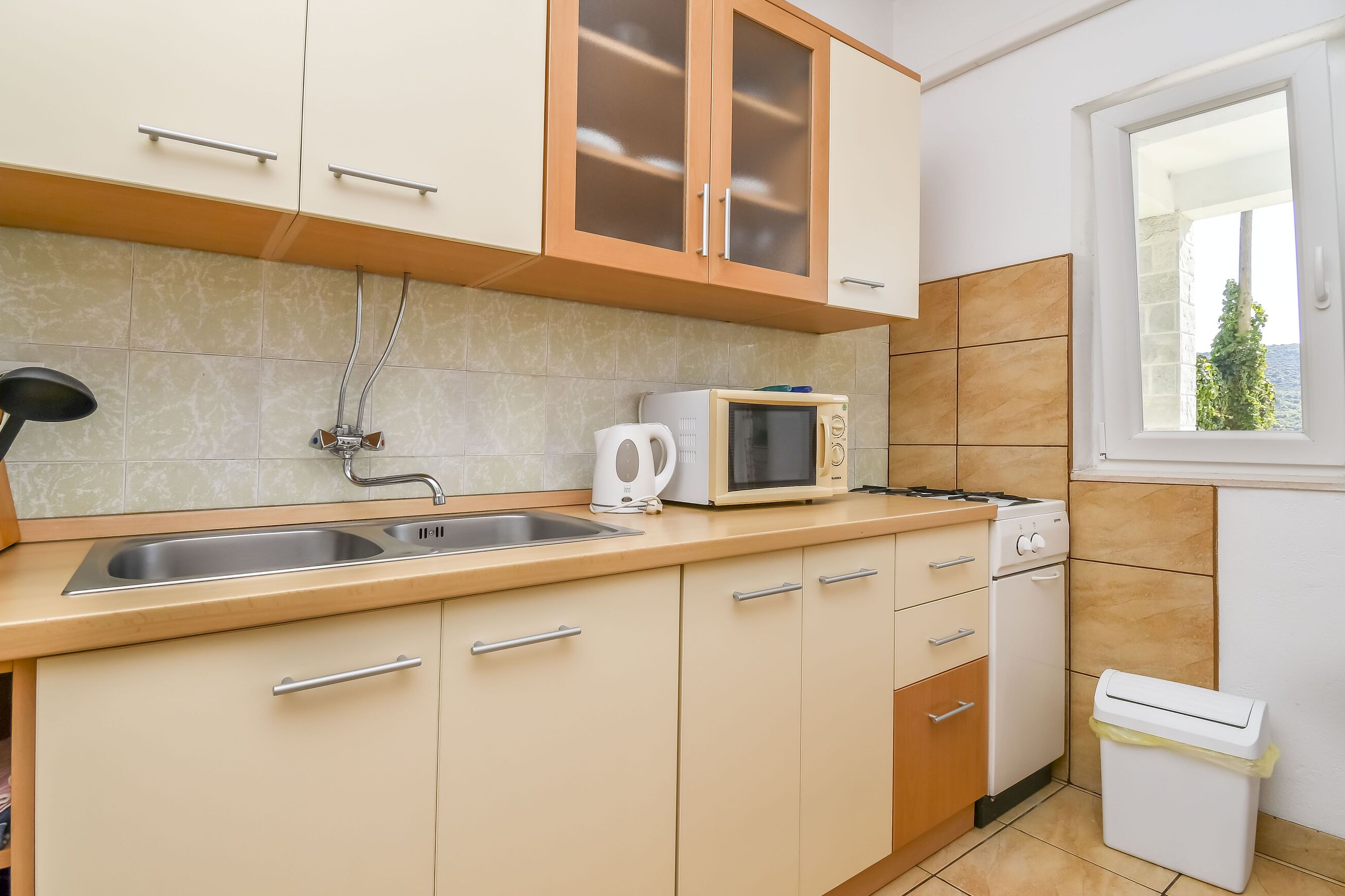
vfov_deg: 73.7
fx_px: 598
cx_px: 657
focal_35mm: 16
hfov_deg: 96.7
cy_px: 473
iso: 160
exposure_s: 1/100
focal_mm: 10
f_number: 9
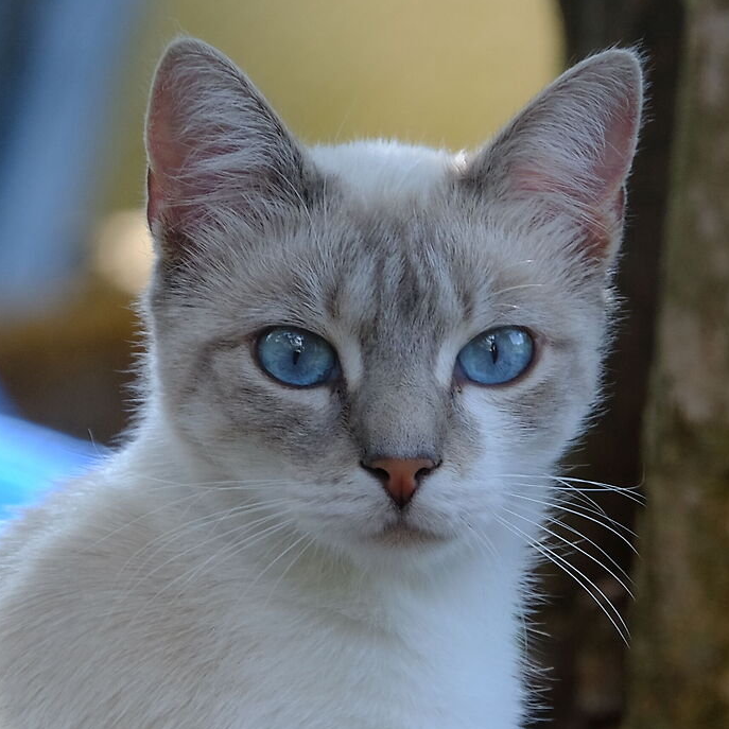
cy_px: 361
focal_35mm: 807
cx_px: 418
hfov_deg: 2.2
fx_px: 19228
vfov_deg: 2.2
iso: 500
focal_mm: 181.1
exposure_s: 1/160
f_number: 5.6
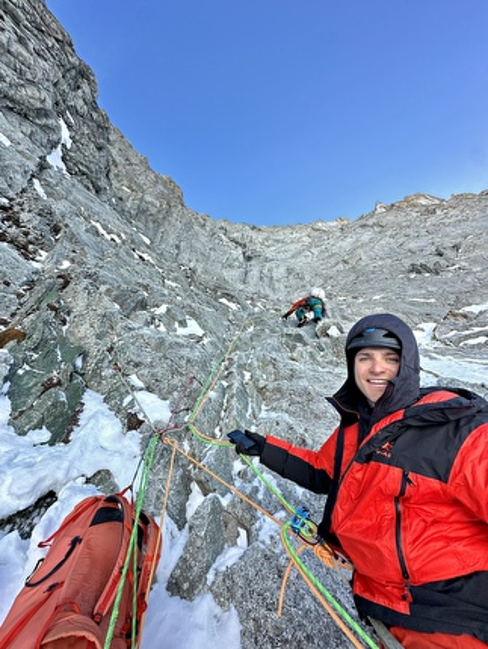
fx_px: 263
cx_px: 244
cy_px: 324
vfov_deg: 102.0
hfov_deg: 85.7
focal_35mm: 14
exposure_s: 1/785
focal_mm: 2.22
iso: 40
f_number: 2.2
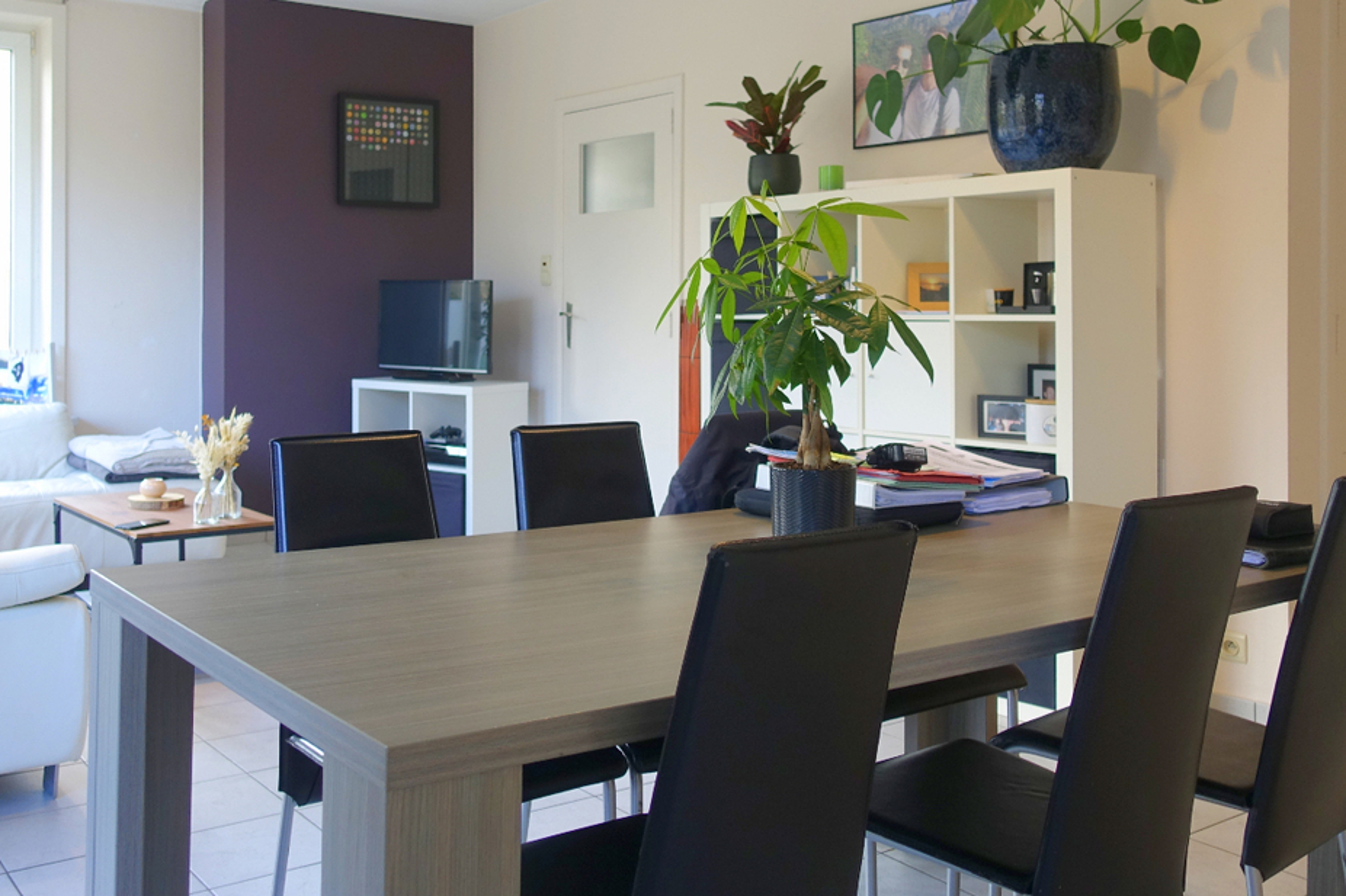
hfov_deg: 54.3
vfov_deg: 37.5
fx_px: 1308
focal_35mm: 35
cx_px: 593
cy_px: 308
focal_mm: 8.8
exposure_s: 1/30
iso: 125
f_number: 2
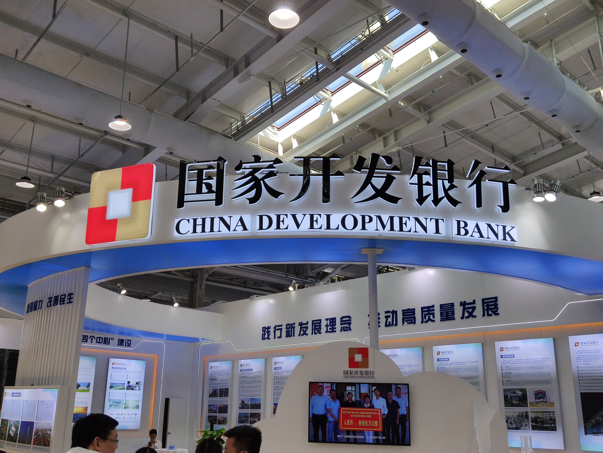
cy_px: 226
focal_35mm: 34
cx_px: 302
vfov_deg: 41.8
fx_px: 592
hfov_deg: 54.0
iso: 112
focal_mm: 4.75
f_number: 1.75
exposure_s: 1/566
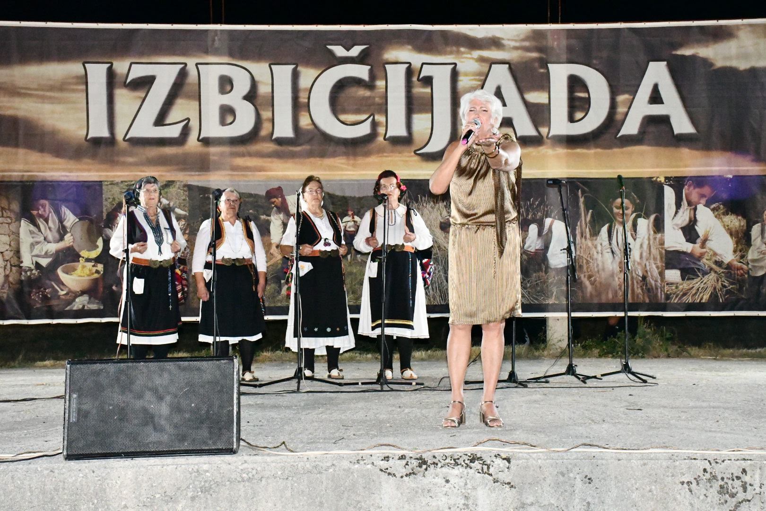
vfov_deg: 21.6
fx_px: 1340
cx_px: 383
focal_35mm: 63
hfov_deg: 31.9
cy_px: 256
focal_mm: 42
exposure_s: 1/60
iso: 18000
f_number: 8
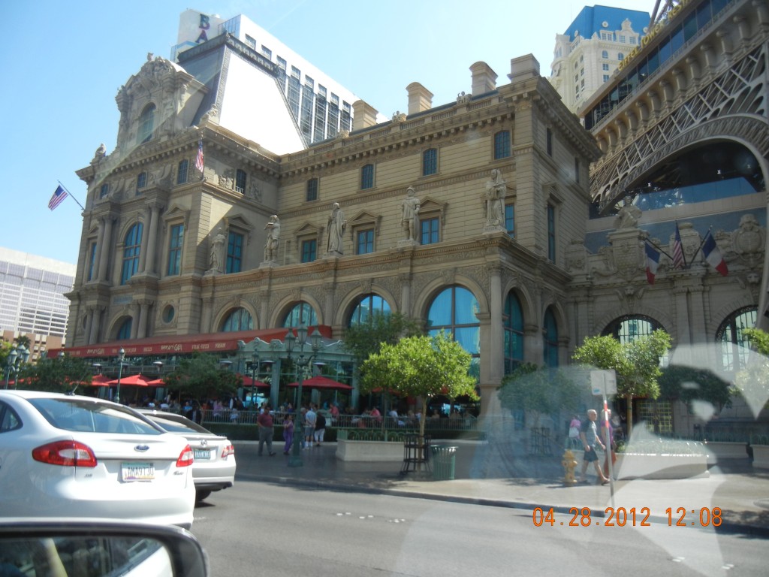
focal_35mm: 30
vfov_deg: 46.8
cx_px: 384
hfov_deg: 60.0
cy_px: 288
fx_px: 666
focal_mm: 5.4
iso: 160
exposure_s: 1/533
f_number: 3.5
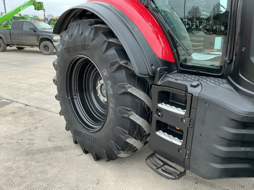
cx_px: 127
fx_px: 205
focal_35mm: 28
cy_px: 95
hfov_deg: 63.4
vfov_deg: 49.7
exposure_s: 1/122
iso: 50
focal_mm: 3
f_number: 1.8
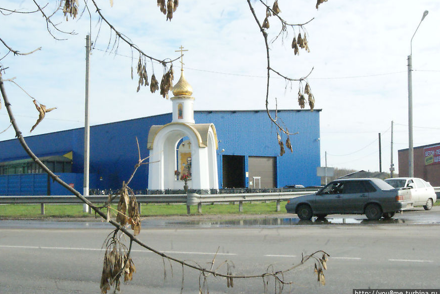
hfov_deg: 37.2
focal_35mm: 54
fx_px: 654
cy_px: 148
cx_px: 218
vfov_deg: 25.3
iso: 3200
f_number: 32
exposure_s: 1/250
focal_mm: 35
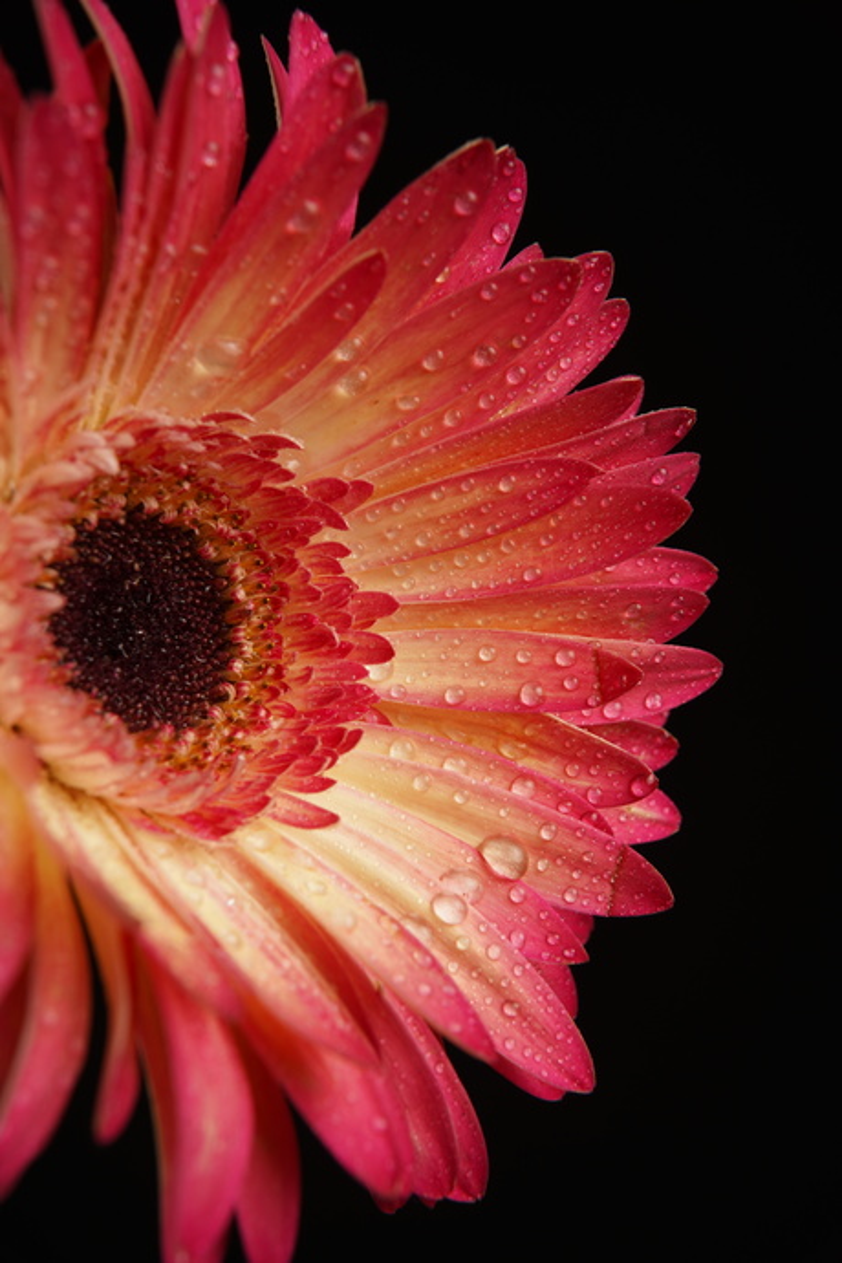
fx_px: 1649
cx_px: 421
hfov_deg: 28.6
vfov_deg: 41.9
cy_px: 632
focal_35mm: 47
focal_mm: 47
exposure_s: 1/125
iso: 100
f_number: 13
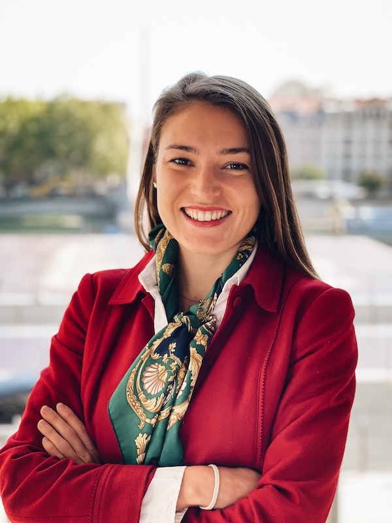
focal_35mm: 64
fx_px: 966
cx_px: 196
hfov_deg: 22.9
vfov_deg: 30.3
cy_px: 262
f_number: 2.2
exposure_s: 1/120
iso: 25
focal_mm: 7.5
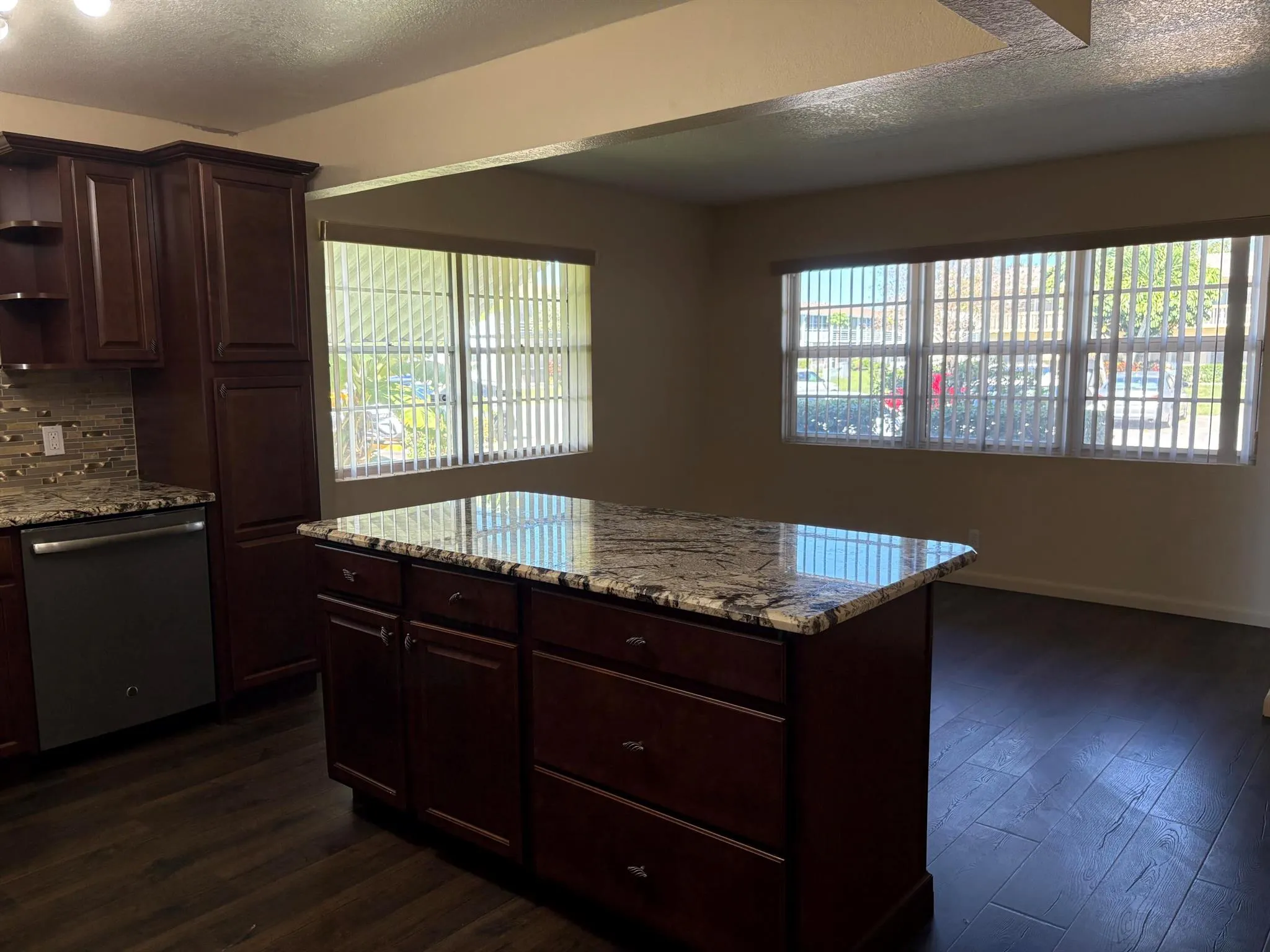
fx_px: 954
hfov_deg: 67.3
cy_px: 476
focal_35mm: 26
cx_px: 635
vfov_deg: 53.1
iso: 125
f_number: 1.6
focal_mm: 5.96
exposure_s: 1/144
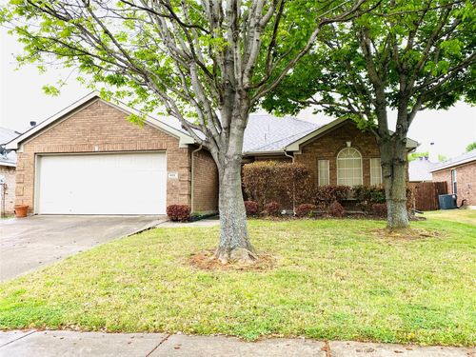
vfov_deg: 53.1
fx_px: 358
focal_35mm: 26
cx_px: 238
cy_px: 178
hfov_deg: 67.3
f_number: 1.8
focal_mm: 4.25
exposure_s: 1/122
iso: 80
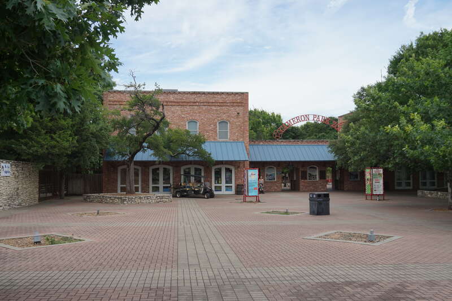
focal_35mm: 34
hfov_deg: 55.1
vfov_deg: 38.3
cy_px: 150
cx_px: 226
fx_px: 433
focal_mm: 23
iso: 100
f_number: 8
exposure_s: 1/125
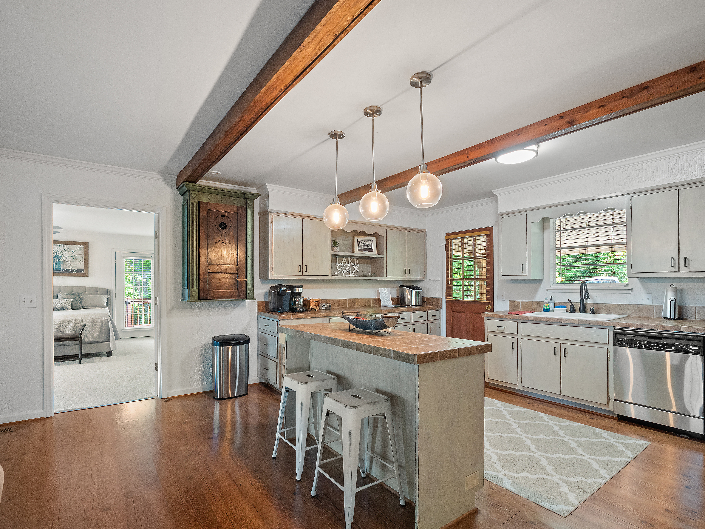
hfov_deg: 94.5
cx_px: 352
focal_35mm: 16
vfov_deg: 78.1
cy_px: 264
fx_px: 326
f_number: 5.6
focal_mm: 8
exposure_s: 1/6
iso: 400
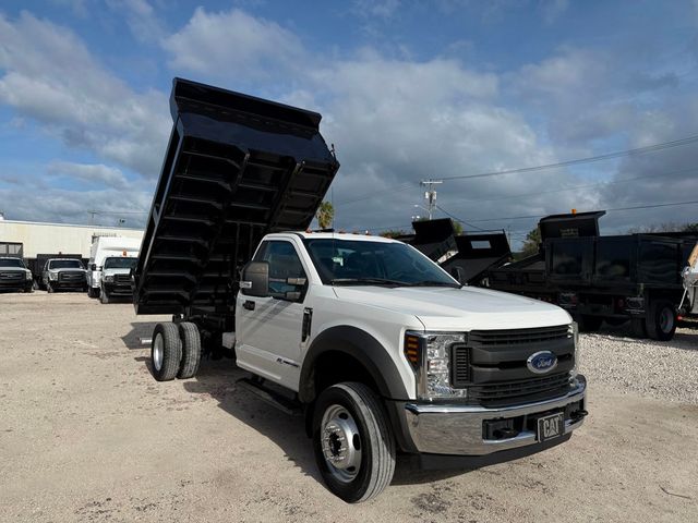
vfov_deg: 56.8
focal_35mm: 24
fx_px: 484
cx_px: 349
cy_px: 262
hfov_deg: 71.6
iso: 80
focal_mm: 6.76
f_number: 1.78
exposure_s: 1/9091
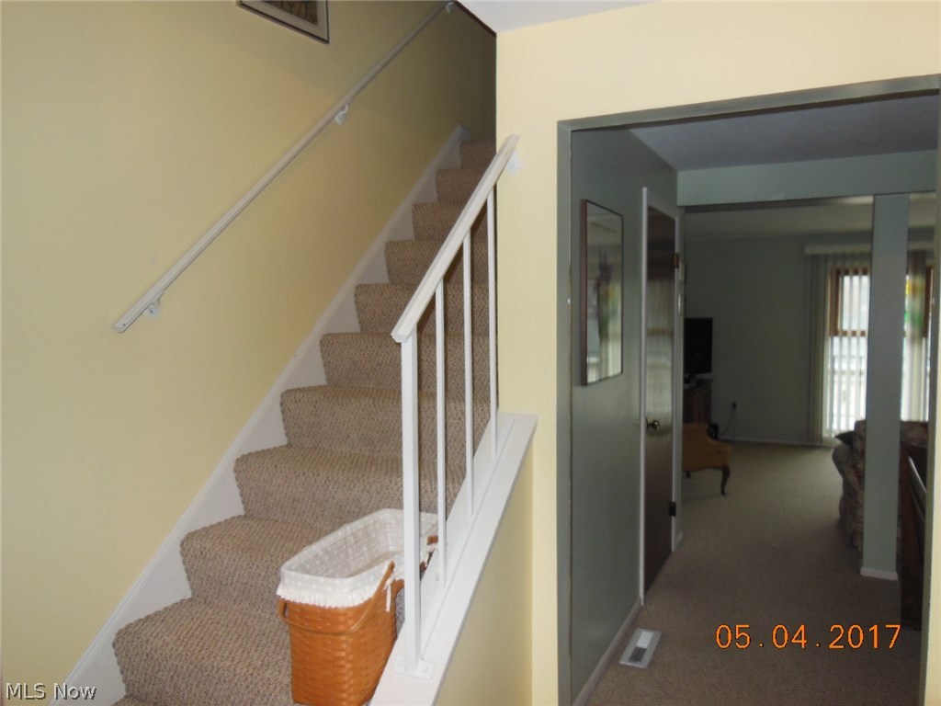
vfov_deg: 54.9
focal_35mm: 25
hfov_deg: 69.4
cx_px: 470
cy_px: 353
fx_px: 680
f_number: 3.5
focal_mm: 4.5
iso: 200
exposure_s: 1/25
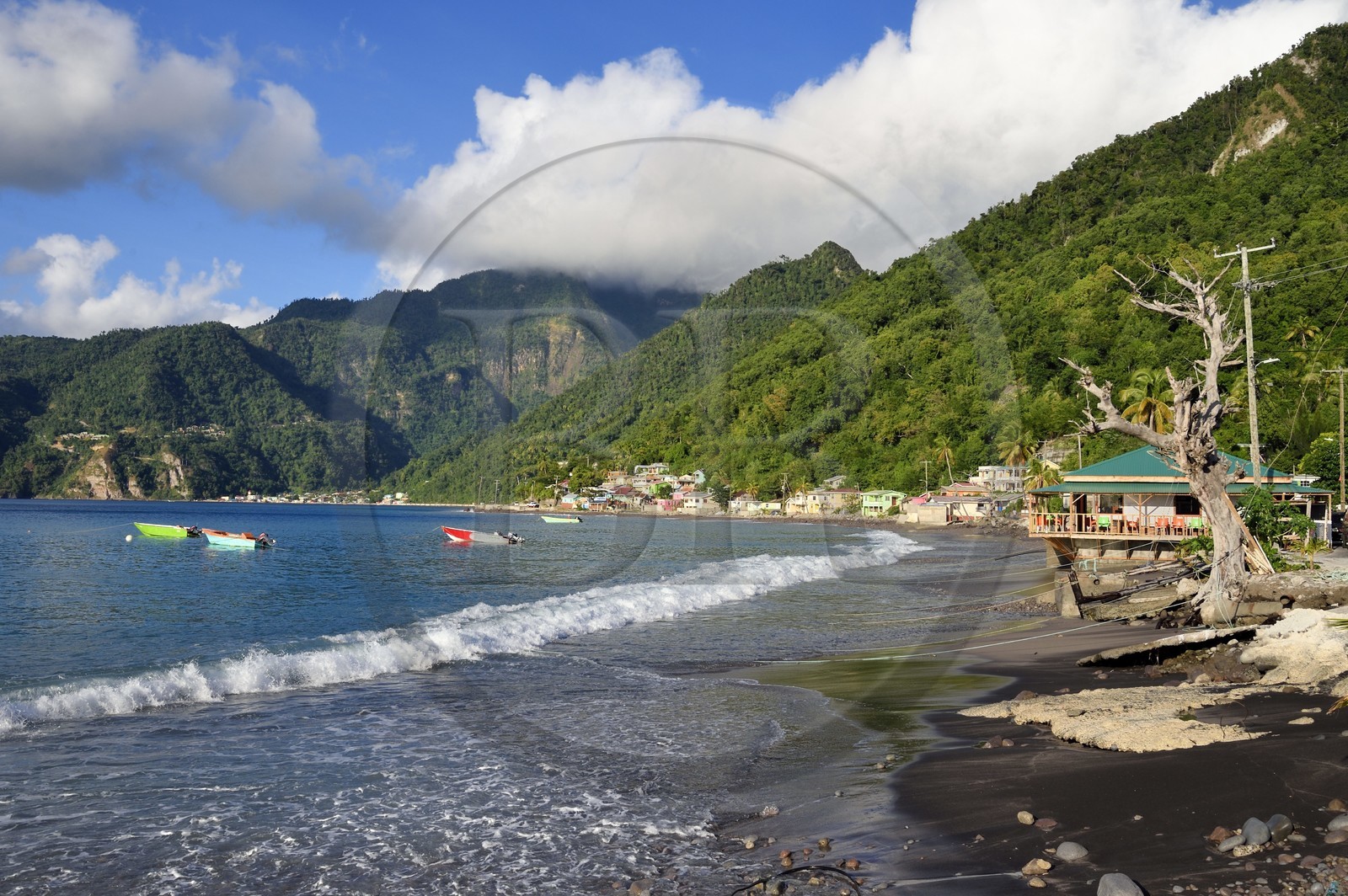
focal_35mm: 35
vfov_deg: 37.8
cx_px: 674
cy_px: 448
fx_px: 1309
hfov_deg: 54.5
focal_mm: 35
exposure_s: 1/400
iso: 200
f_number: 13
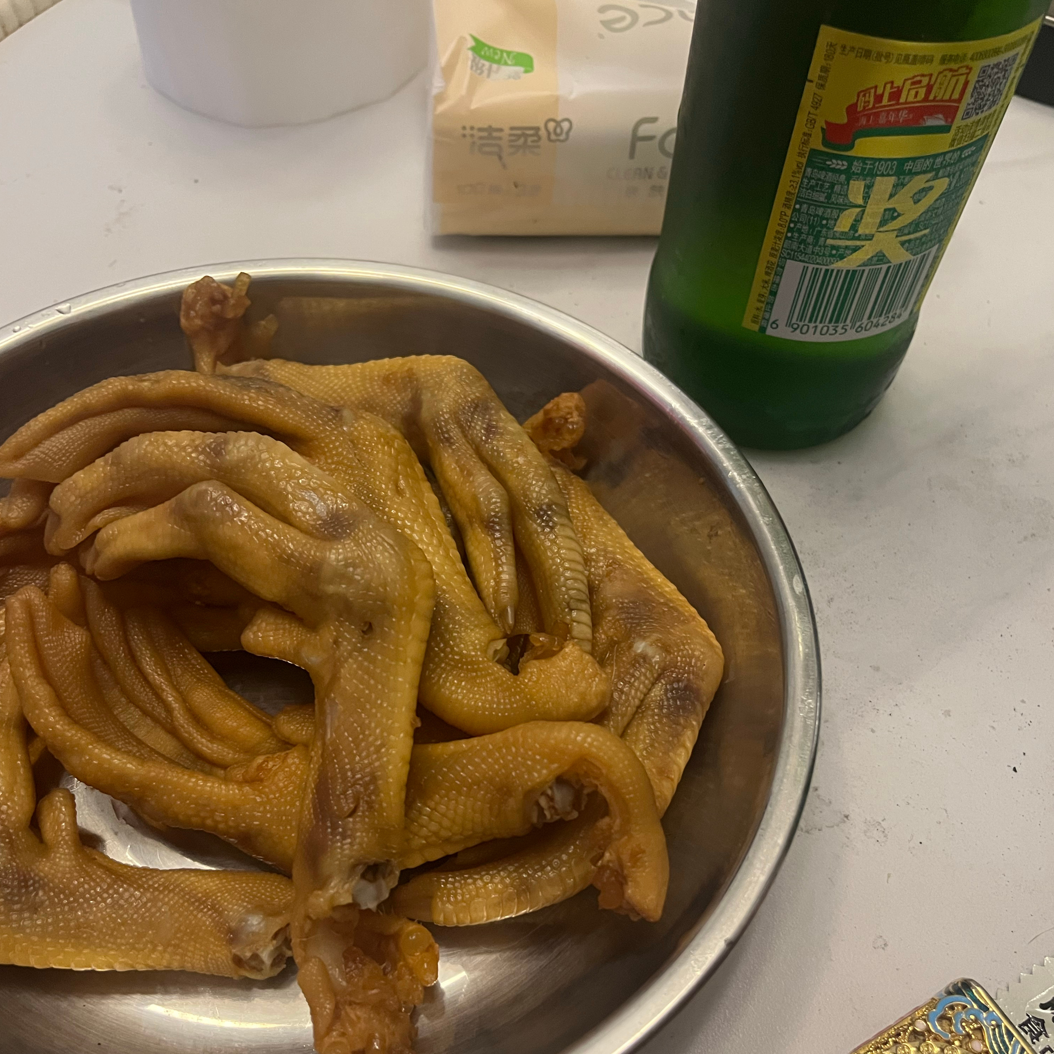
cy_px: 631
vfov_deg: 52.2
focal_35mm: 31
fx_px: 1068
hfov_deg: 52.5
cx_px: 524
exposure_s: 1/50
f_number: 1.6
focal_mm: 5.1
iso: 400
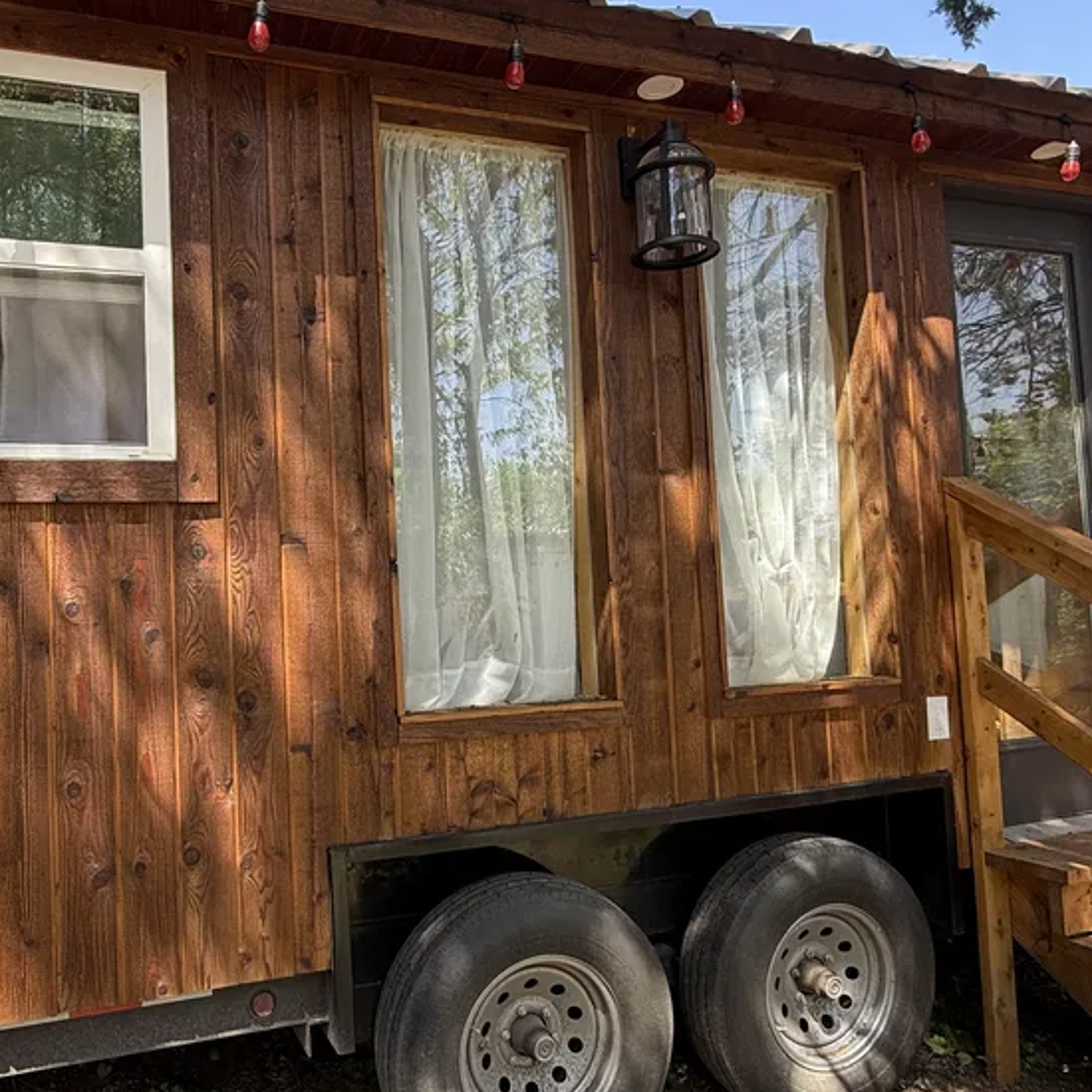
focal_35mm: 27
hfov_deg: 58.2
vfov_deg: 59.1
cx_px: 397
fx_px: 964
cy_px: 558
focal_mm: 2.22
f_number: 2.2
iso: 64
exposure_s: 1/201
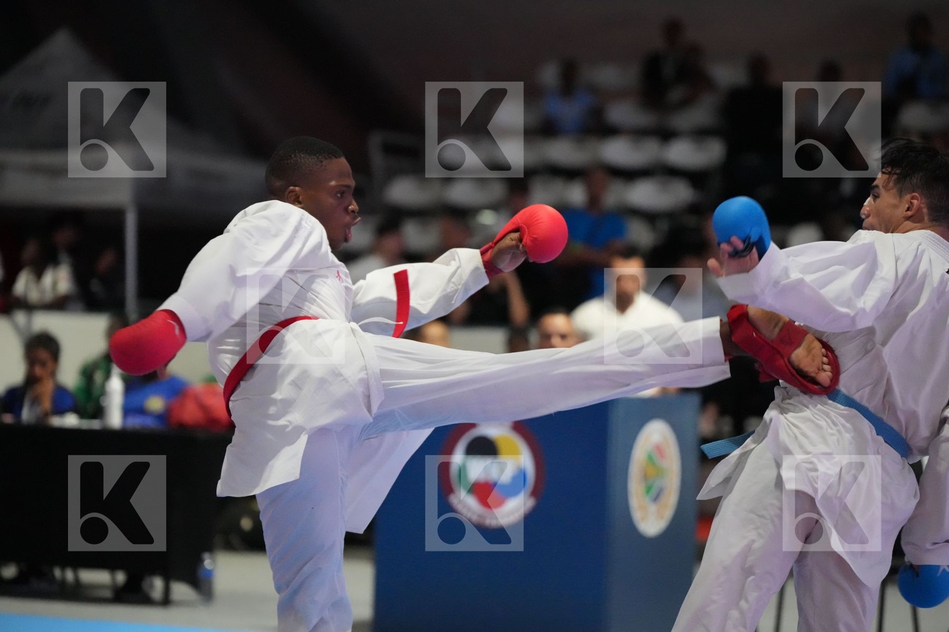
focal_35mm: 135
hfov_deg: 15.2
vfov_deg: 10.2
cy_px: 316
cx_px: 474
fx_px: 3558
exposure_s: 1/800
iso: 12800
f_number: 2.8
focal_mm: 135
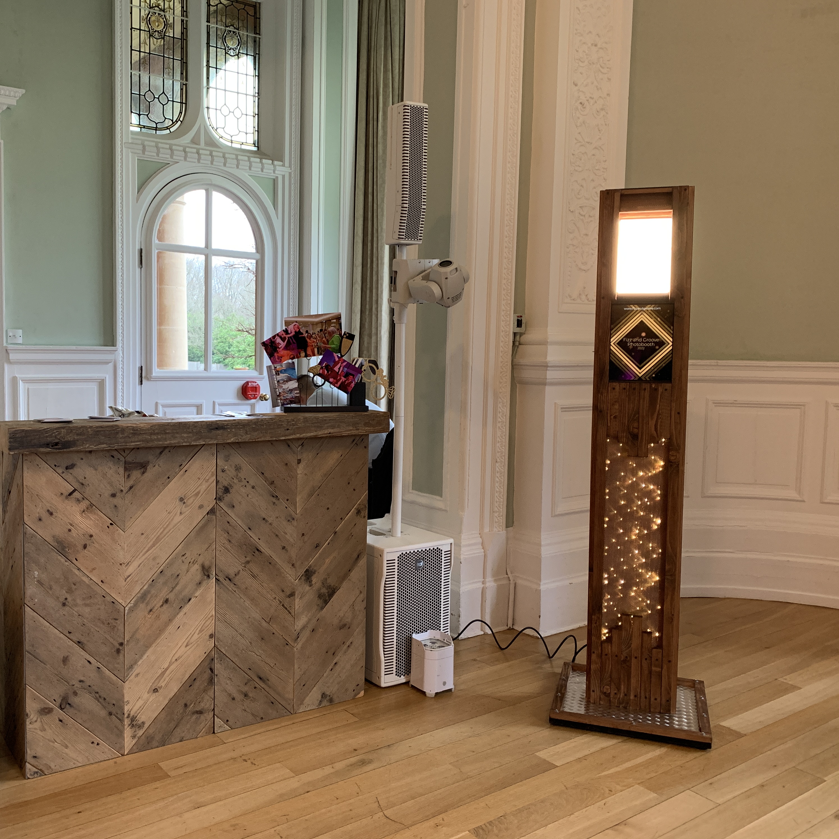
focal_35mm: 31
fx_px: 850
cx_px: 337
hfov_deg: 52.2
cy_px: 416
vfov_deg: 52.5
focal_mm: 4.25
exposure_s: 1/60
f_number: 1.8
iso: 160
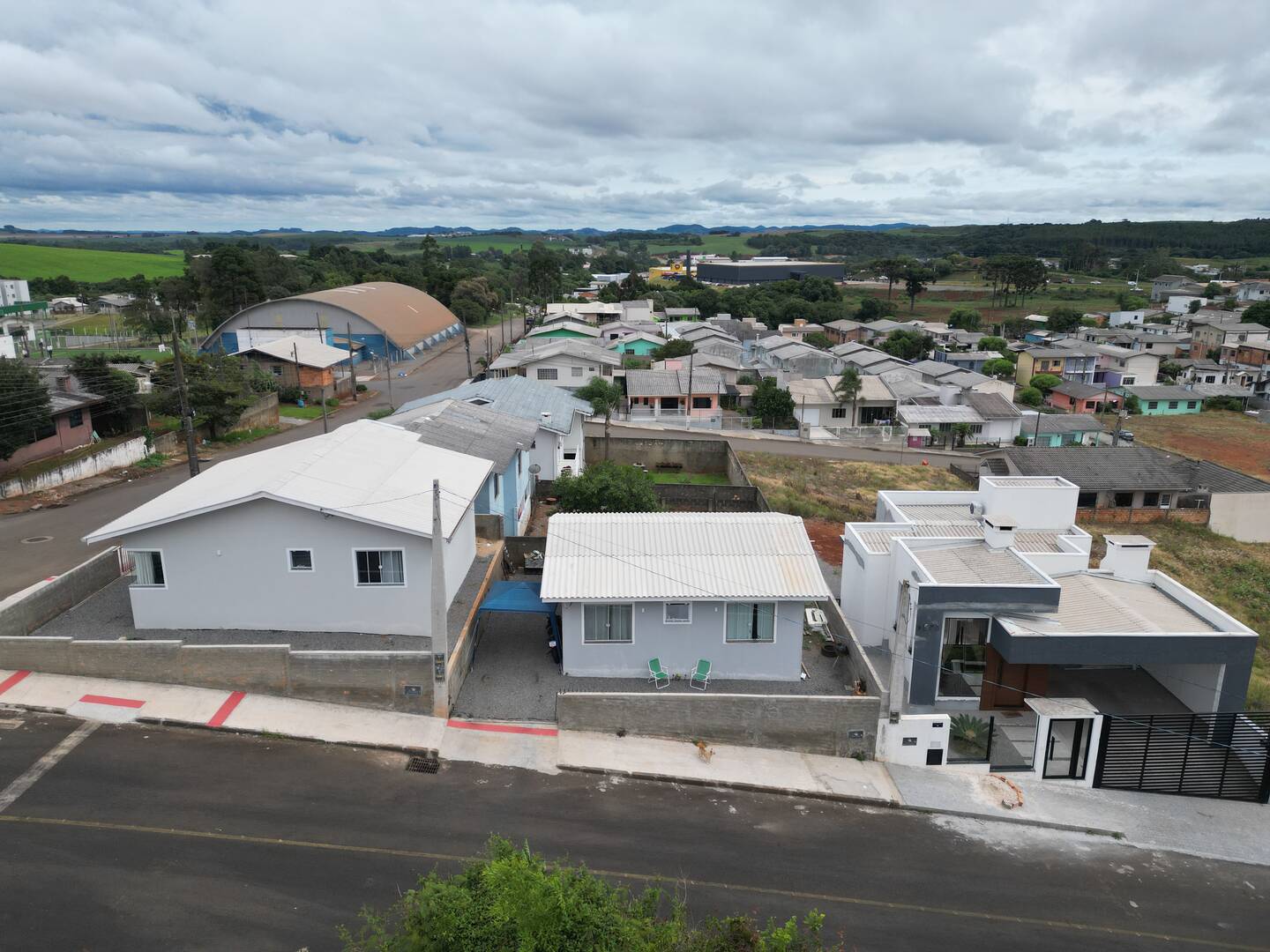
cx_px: 635
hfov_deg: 71.6
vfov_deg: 56.8
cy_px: 476
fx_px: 881
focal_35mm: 24
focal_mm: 6.72
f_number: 1.7
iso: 130
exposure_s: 1/3000
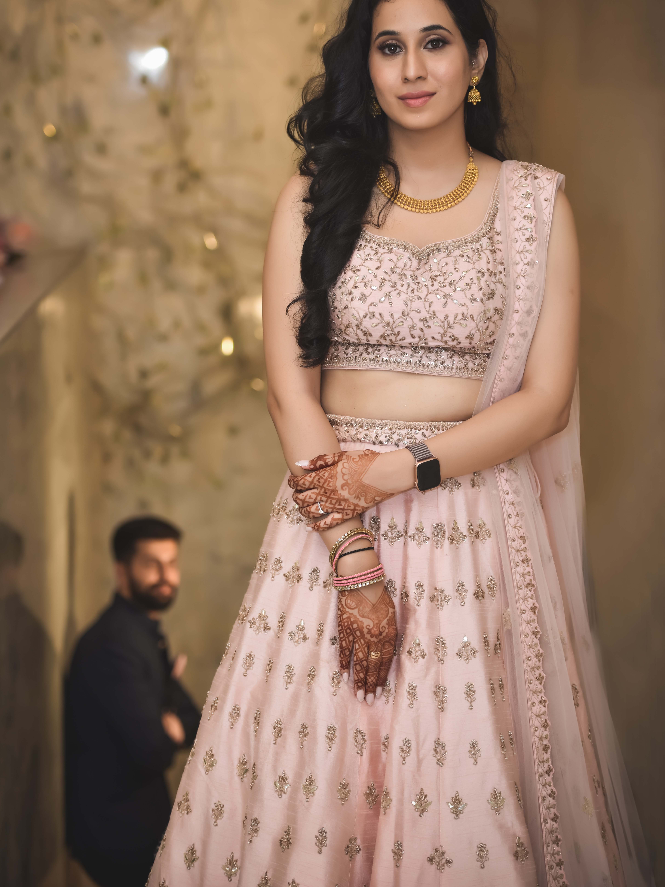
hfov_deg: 17.4
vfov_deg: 23.0
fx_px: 2177
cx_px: 334
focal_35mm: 85
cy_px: 404
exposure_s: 1/160
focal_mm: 78
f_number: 2.8
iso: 320
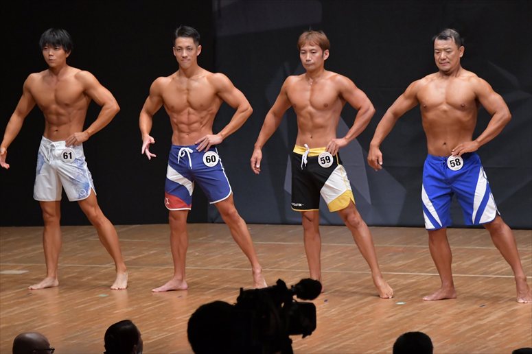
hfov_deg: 8.1
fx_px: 3767
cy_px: 177
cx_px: 266
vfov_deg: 5.4
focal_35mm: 255
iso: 6400
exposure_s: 1/400
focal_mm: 170
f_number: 5.6
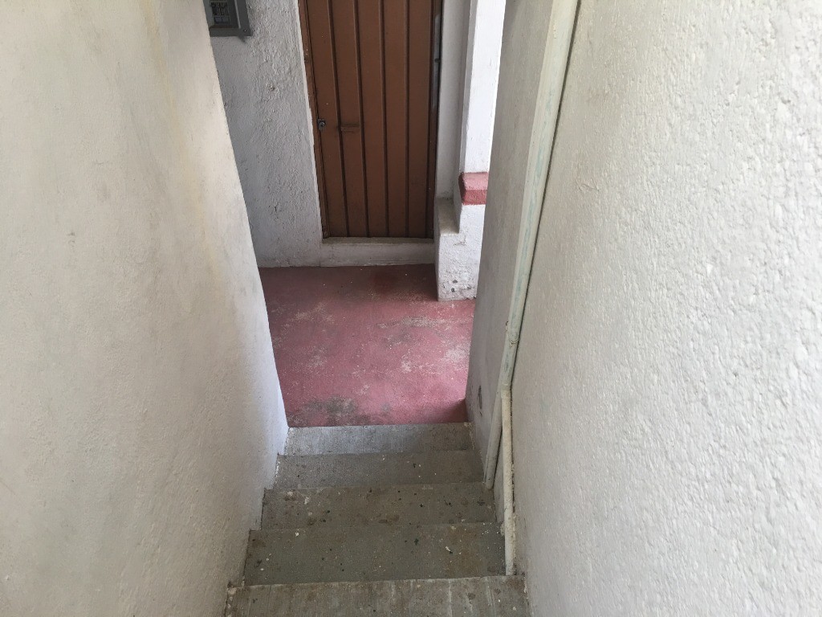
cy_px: 308
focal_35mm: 29
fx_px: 689
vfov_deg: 48.2
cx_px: 411
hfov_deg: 61.7
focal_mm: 4.15
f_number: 2.2
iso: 25
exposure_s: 1/30
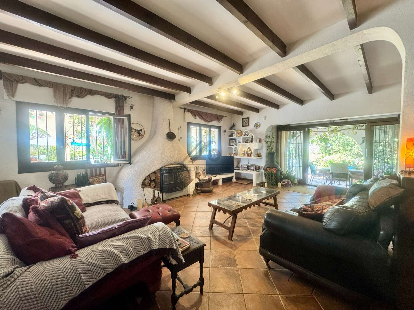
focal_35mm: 14
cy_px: 155
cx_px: 207
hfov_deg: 102.1
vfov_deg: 85.7
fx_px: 167
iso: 250
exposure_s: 1/50
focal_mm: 2.22
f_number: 2.2
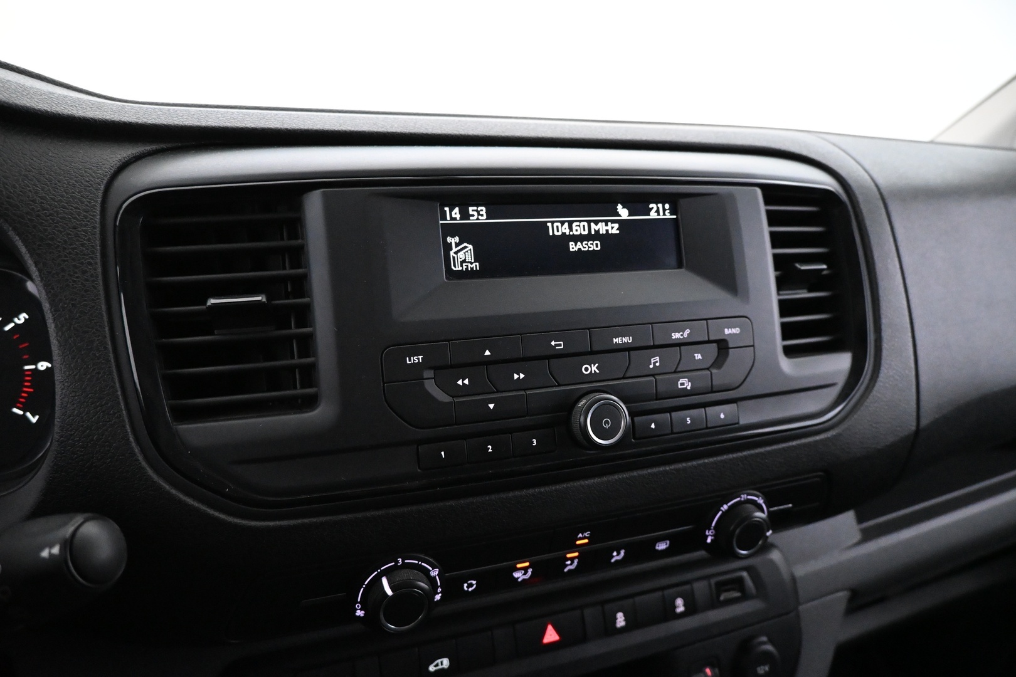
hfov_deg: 73.7
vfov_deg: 53.1
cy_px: 338
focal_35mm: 24
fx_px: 677
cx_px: 508
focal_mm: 16
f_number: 3.5
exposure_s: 1/60
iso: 6400
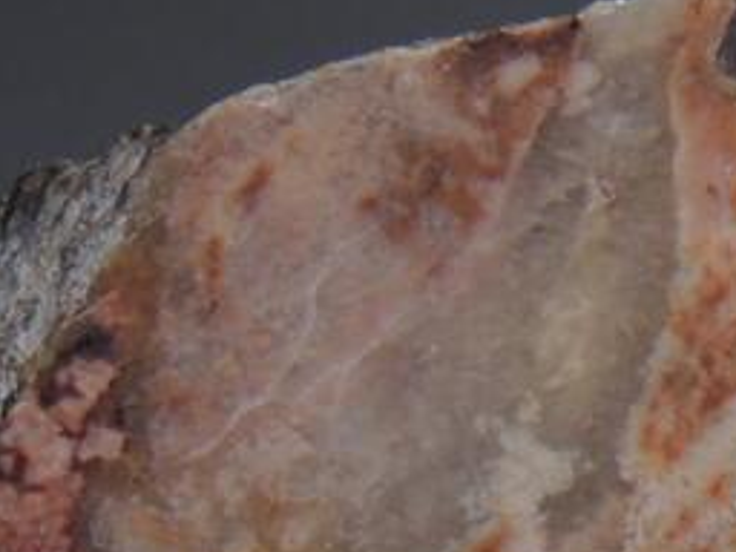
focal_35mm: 269
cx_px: 871
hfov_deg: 7.3
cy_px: 1294
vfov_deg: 5.4
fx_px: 5719
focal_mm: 9.8
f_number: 6.5
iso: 100
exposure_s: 1/80
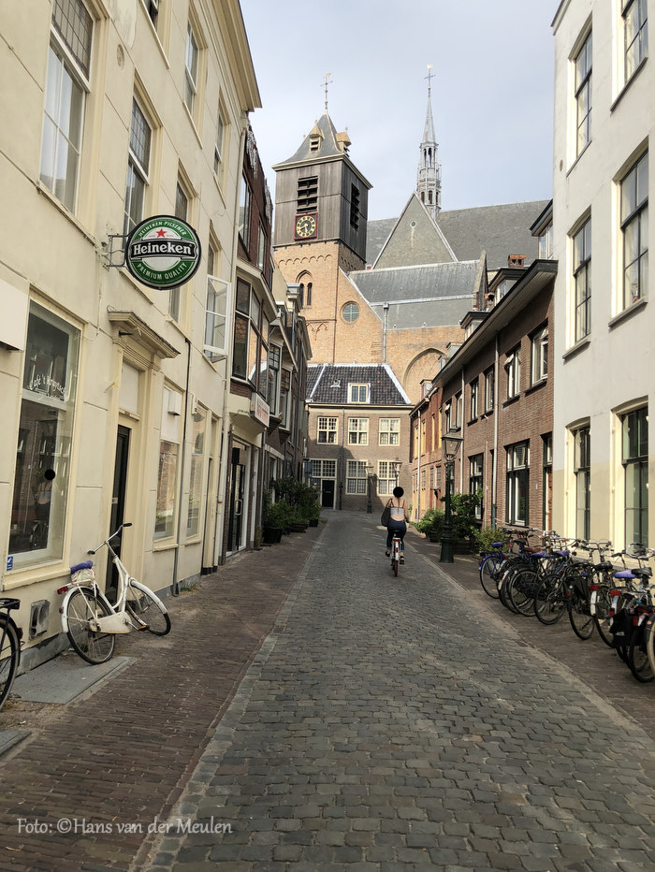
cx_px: 328
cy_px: 436
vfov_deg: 63.4
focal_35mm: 28
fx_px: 706
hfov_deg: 49.8
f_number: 1.8
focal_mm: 3.99
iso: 20
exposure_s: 1/1517
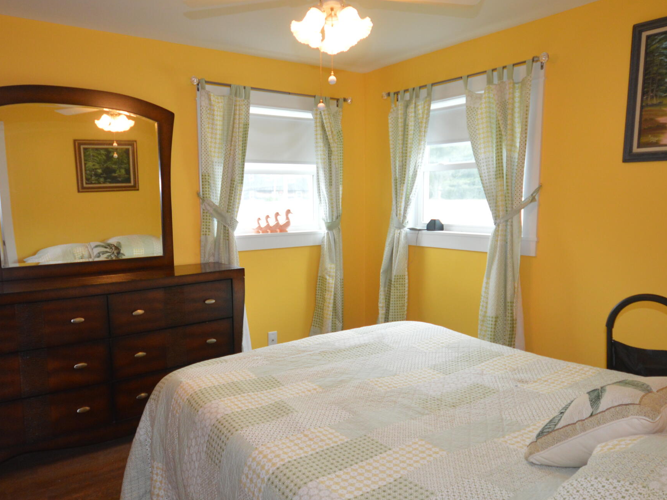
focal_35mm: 25
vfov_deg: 54.9
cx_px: 311
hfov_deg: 69.3
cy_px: 261
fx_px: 482
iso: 560
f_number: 4
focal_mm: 10
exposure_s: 1/60
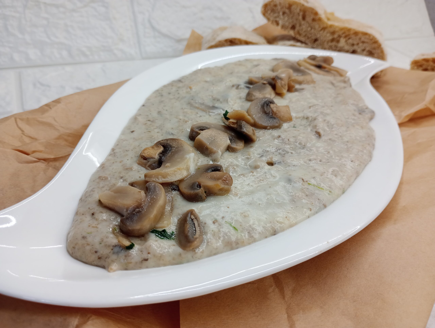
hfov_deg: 63.4
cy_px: 164
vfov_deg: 49.9
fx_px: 352
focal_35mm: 28
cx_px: 218
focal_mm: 4.27
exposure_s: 1/33.3
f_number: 1.8
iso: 387
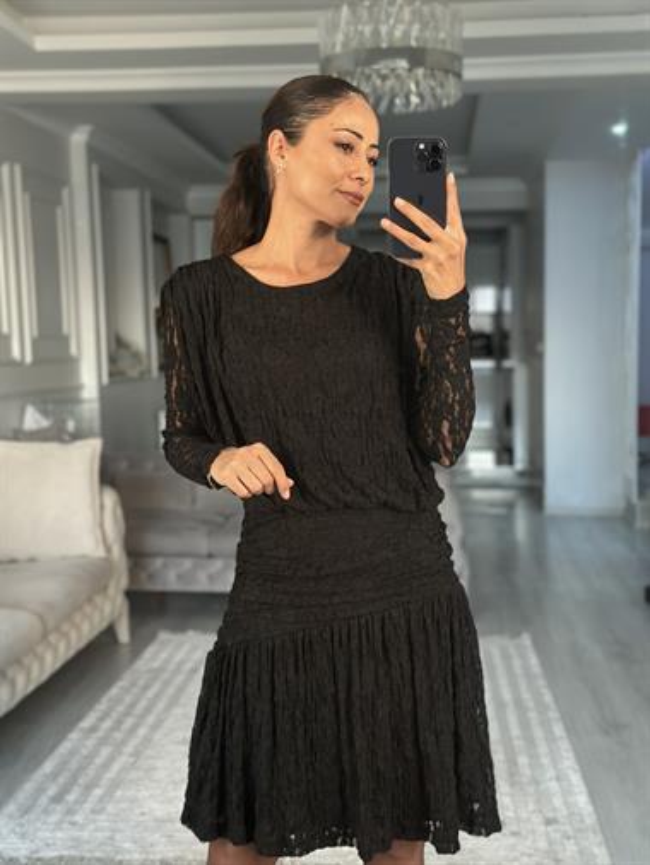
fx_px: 1201
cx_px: 325
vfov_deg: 39.6
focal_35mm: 48
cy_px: 432
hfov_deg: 30.3
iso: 250
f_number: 1.78
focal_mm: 6.86
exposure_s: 1/60
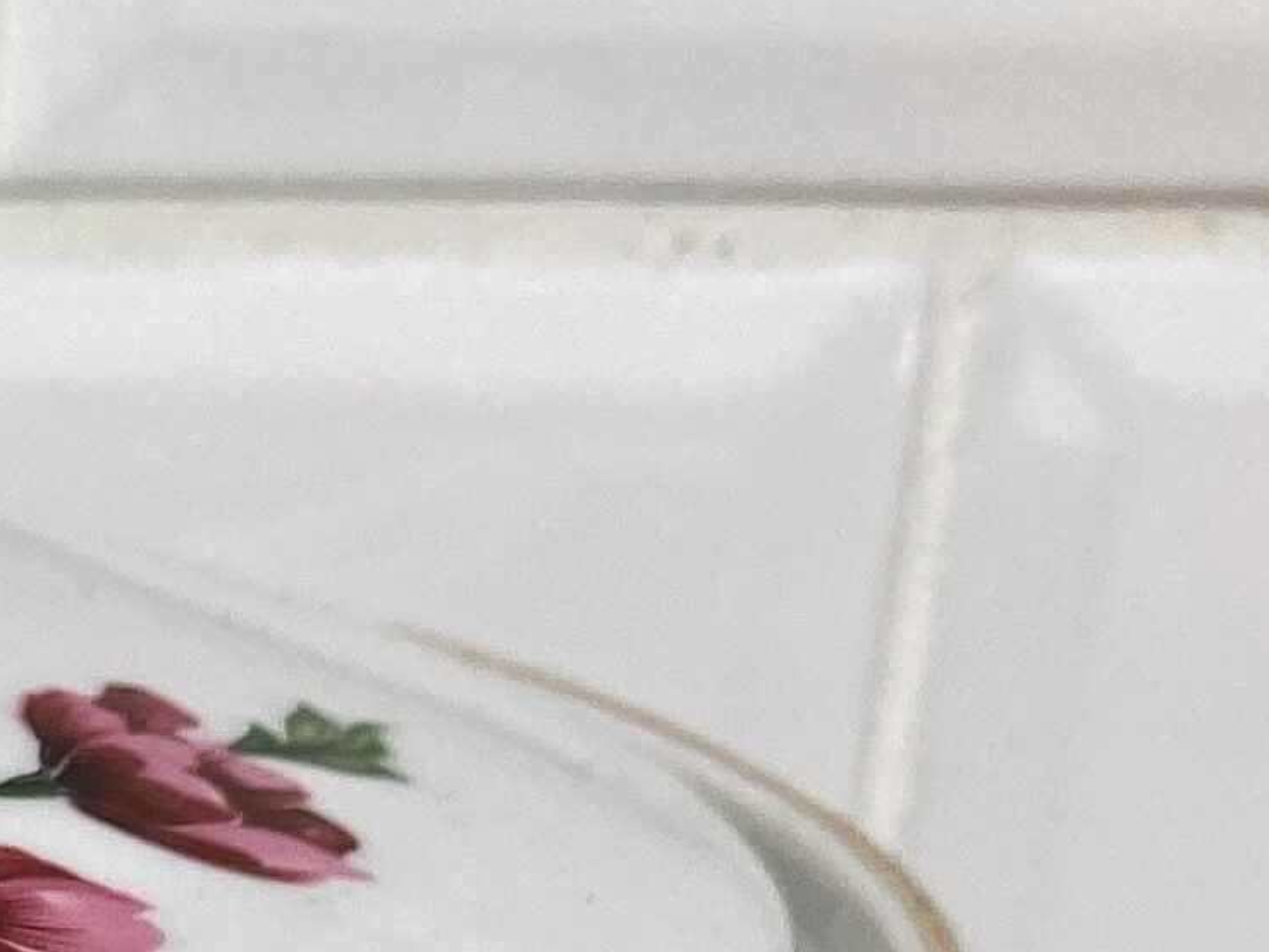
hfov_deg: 12.5
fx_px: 5207
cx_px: -1133
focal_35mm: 142
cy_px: 2014
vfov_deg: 9.6
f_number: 1.8
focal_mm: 4.25
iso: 32
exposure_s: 1/158
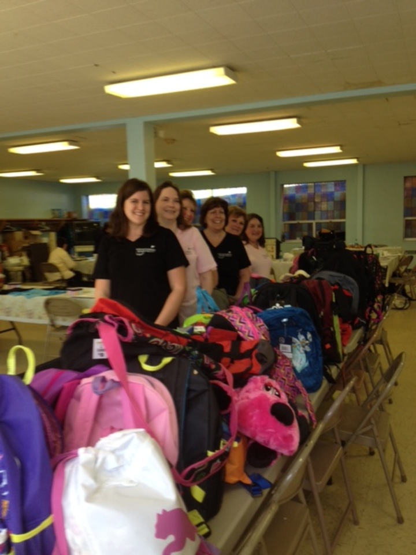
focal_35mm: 35
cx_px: 208
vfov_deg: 52.6
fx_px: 561
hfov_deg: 40.7
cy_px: 278
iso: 50
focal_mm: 4.28
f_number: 2.4
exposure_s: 1/20
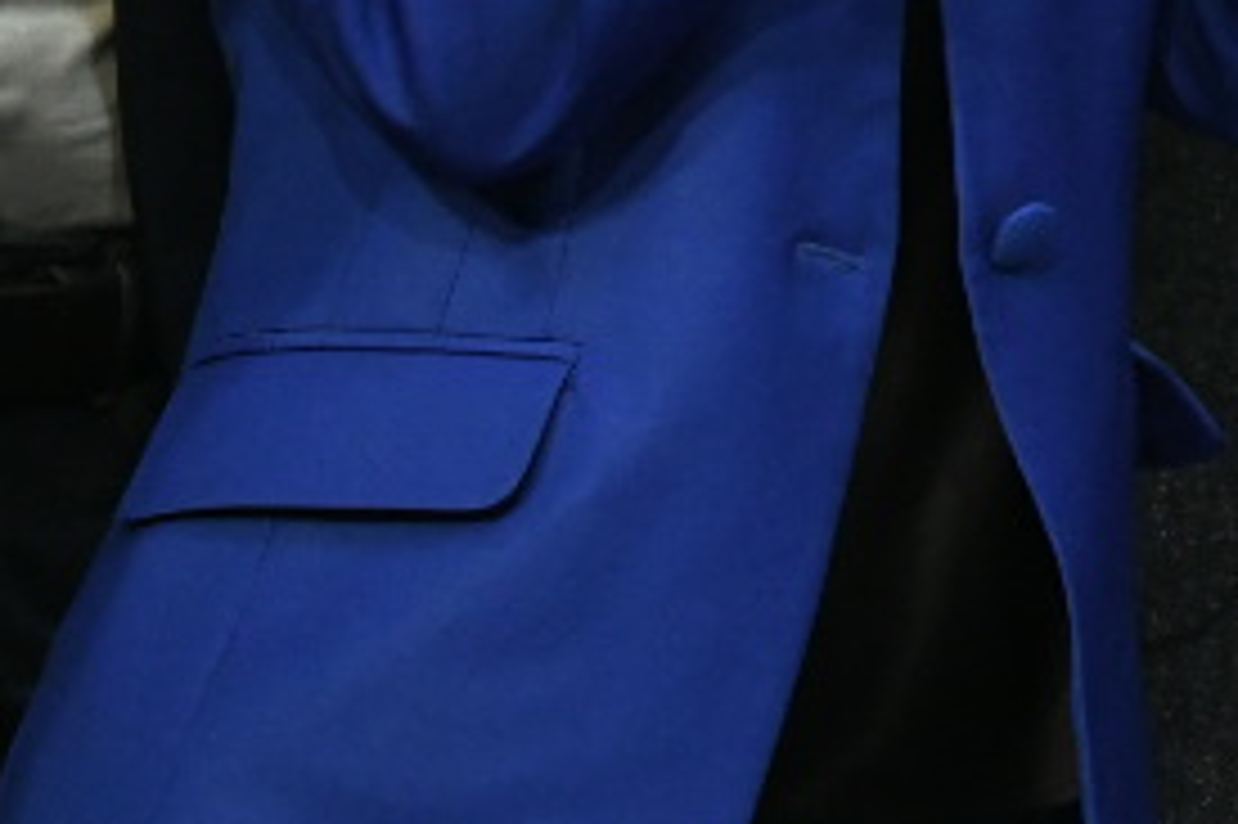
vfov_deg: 2.7
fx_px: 17218
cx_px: 3610
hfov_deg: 4.0
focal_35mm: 501
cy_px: -1144
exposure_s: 1/320
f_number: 6.3
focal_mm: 85
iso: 4000
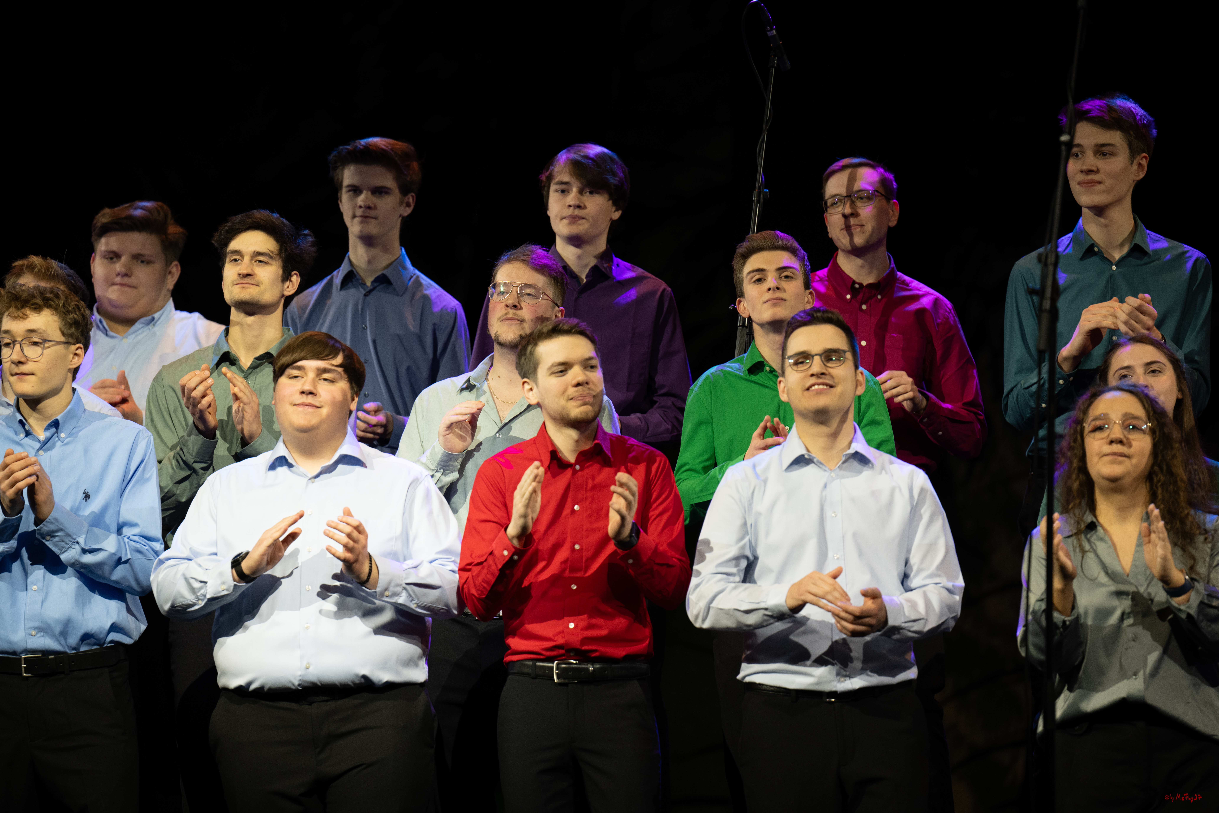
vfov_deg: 6.9
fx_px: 6772
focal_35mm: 200
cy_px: 406
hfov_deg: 10.3
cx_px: 610
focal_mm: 200
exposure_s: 1/200
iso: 1000
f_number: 3.5
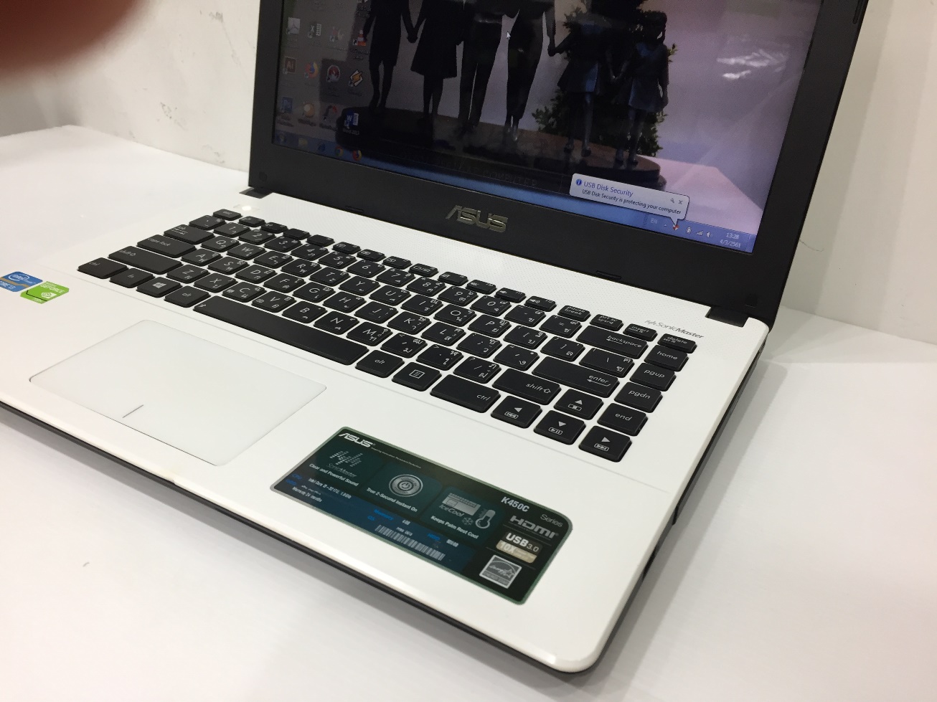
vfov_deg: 48.2
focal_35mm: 29
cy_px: 351
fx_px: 785
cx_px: 468
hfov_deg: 61.7
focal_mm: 4.15
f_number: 2.2
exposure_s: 1/33
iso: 80
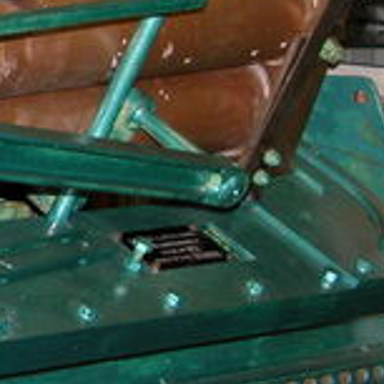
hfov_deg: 7.2
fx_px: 2899
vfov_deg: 7.6
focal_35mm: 231
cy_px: 138
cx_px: -444
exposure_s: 1/60
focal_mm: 12.7
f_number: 3
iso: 100
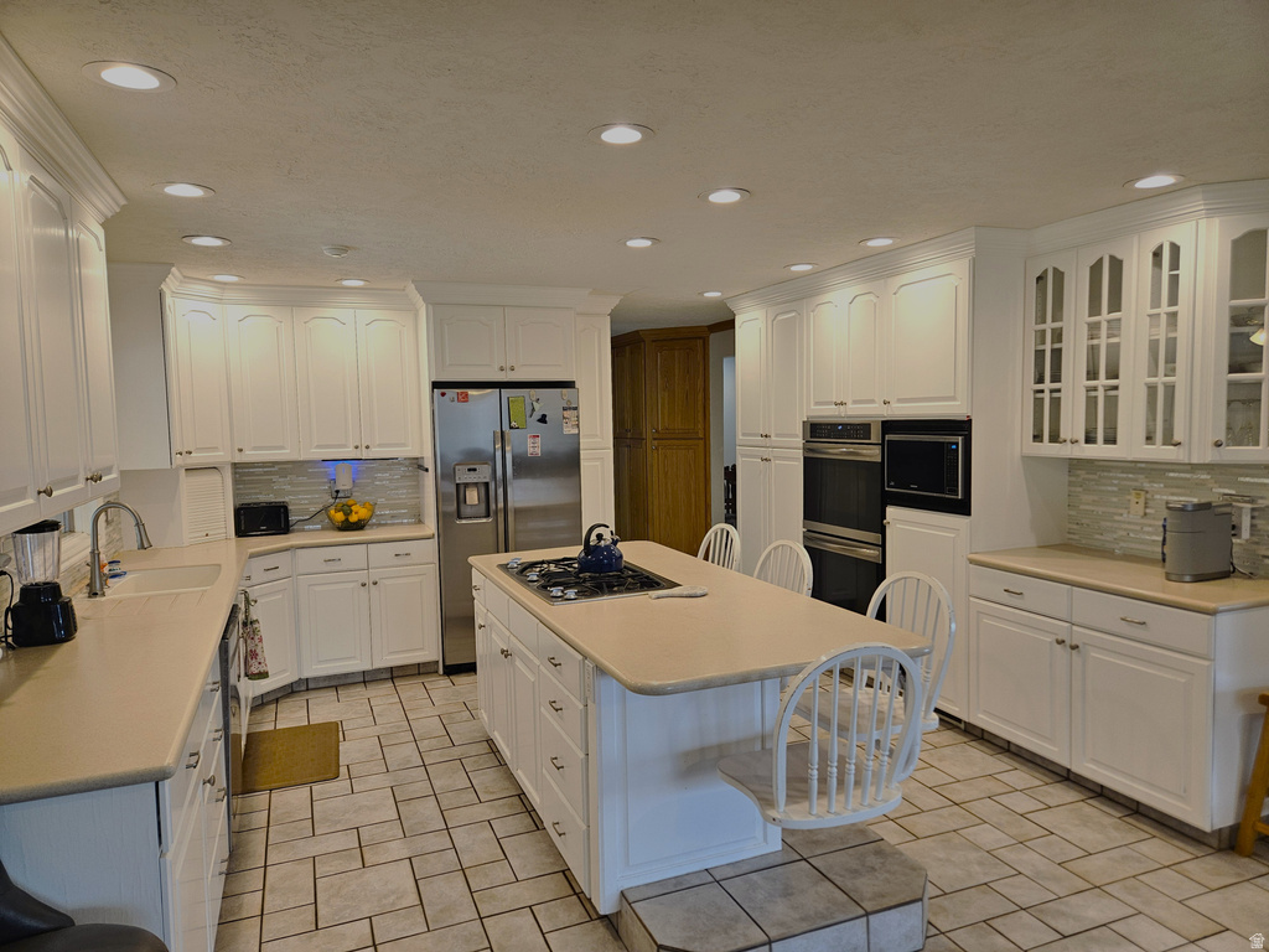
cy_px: 476
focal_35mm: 23
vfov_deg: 58.9
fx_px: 843
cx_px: 634
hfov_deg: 73.9
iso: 125
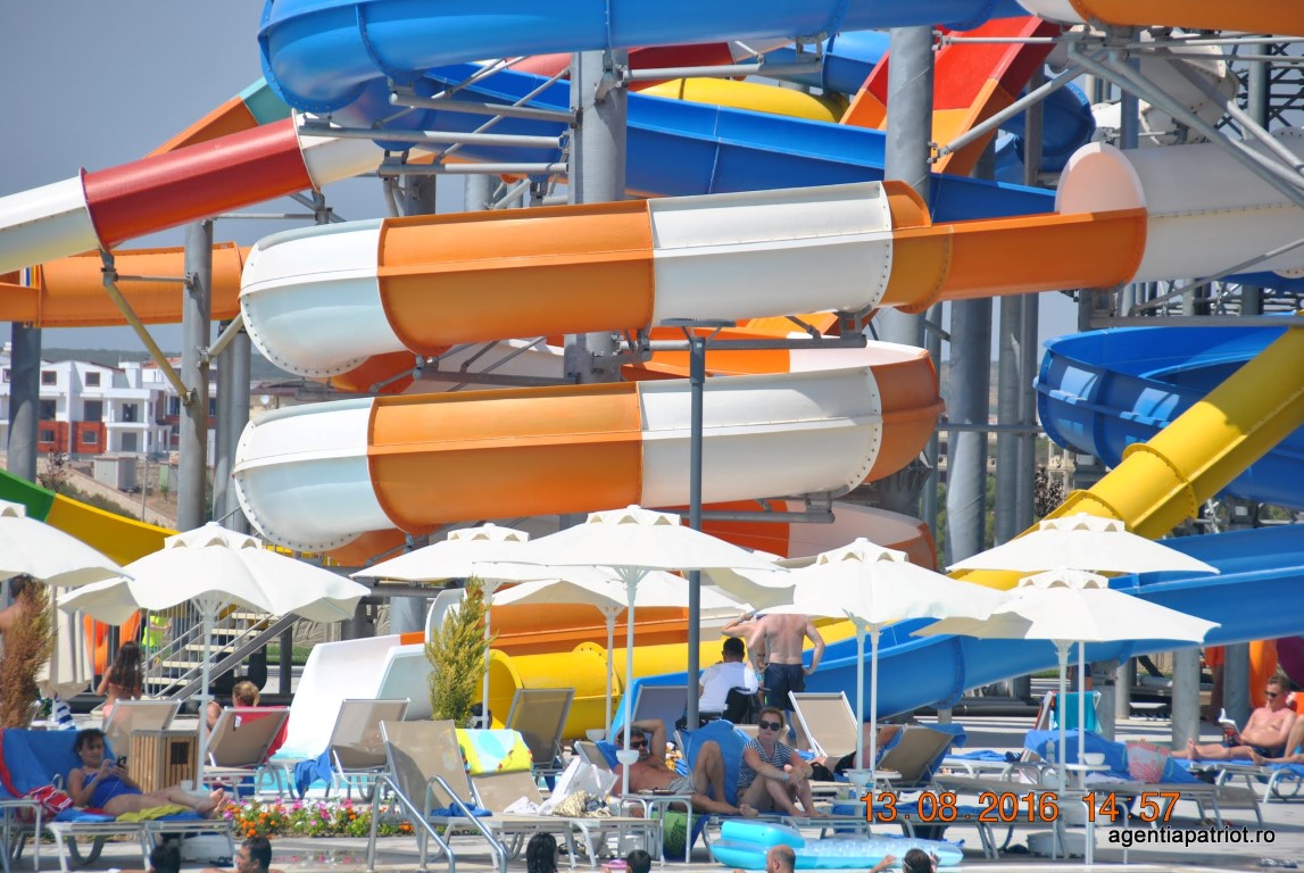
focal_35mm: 195
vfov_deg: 7.1
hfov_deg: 10.5
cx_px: 652
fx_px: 7072
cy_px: 436
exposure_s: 1/640
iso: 100
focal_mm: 130
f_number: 6.3
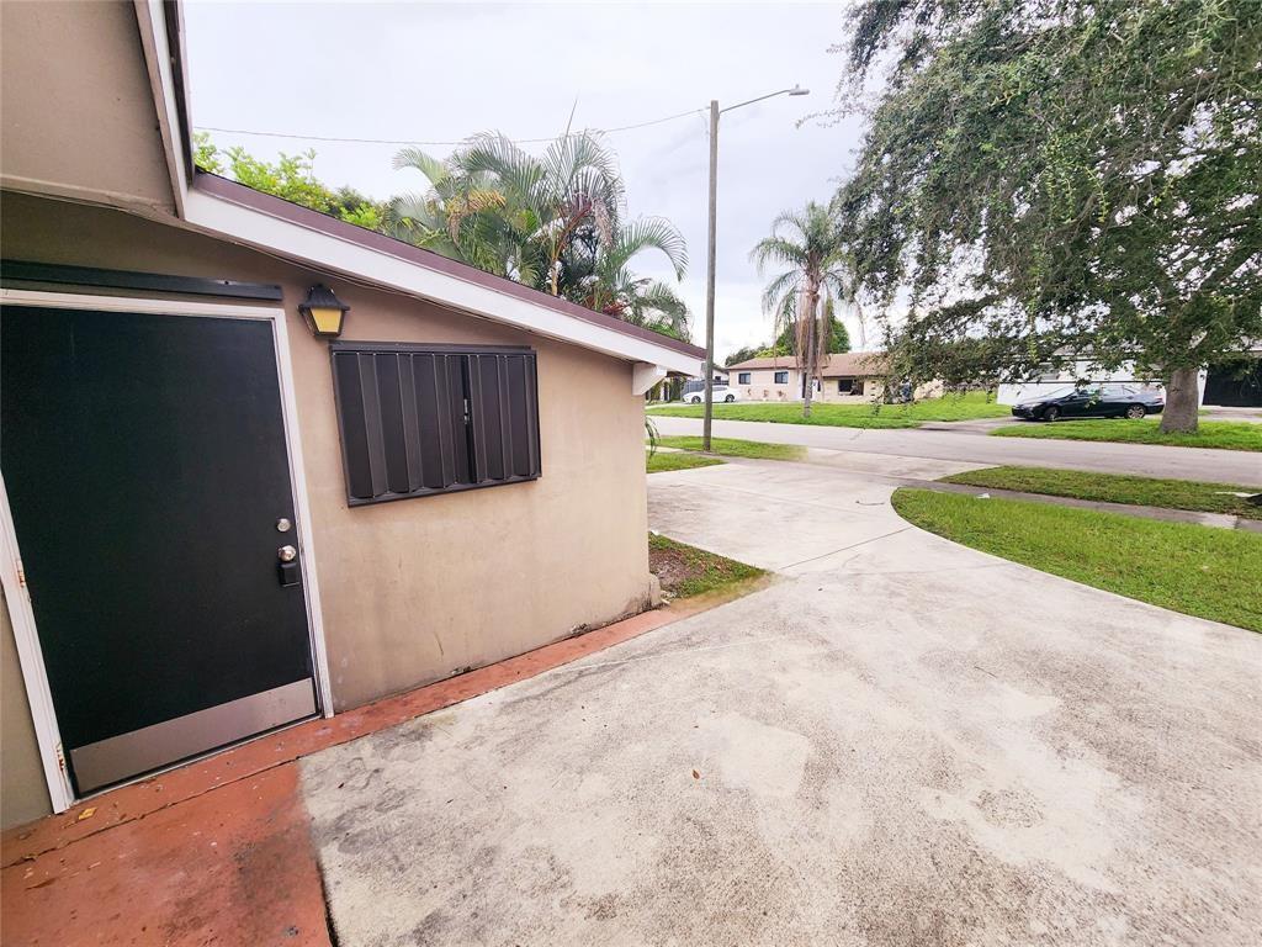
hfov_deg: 106.2
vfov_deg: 89.9
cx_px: 631
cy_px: 474
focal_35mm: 13
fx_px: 474
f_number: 2.2
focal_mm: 2.2
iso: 50
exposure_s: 1/294
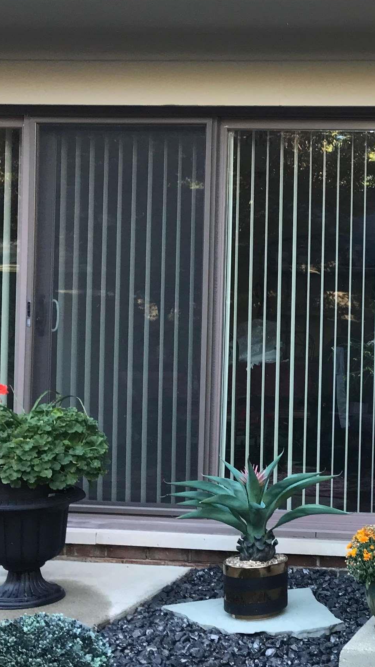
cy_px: 357
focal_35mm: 55
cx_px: 522
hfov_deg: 19.6
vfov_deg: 37.8
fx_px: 973
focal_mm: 3.99
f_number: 1.8
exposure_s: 1/60
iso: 32
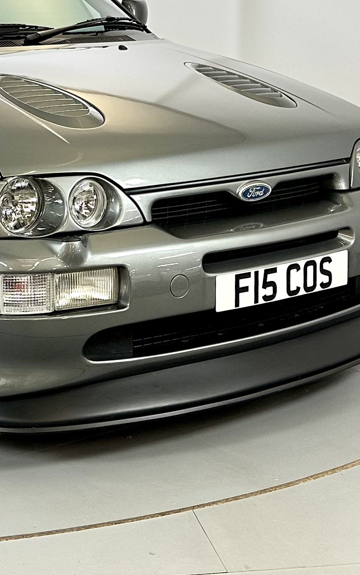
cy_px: 177
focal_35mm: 57
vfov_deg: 35.2
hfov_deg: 21.8
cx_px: -14
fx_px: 895
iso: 200
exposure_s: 1/100
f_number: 1.78
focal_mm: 6.86
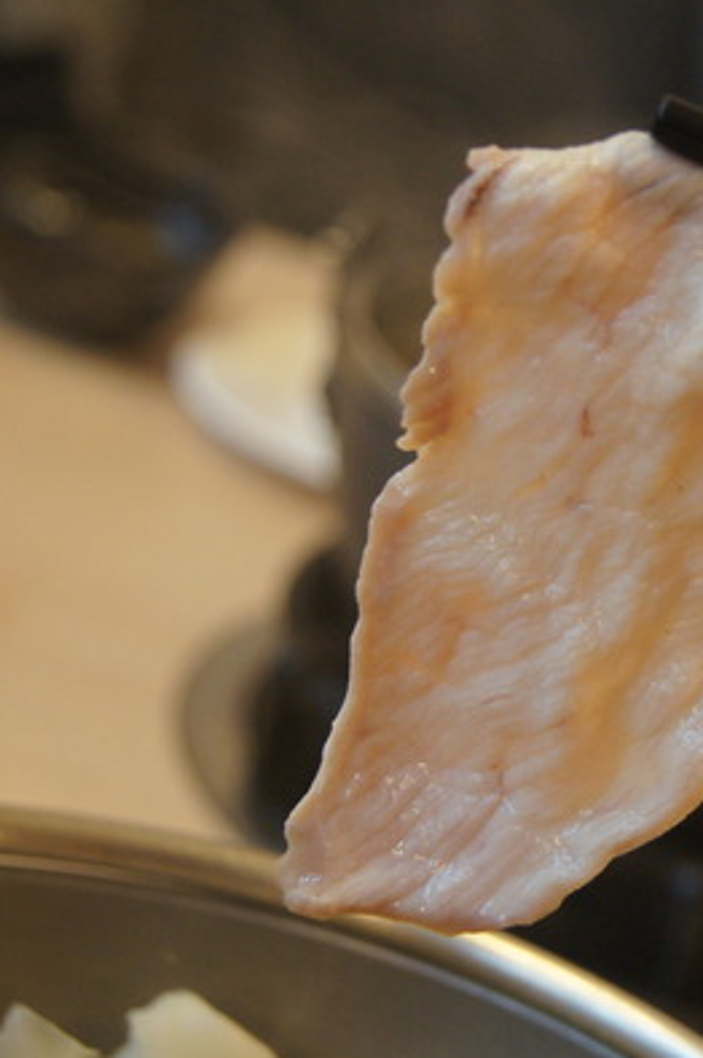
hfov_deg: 11.9
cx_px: 632
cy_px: 529
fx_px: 3345
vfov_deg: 18.0
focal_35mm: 114
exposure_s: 1/50
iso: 1600
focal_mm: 50
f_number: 5.6
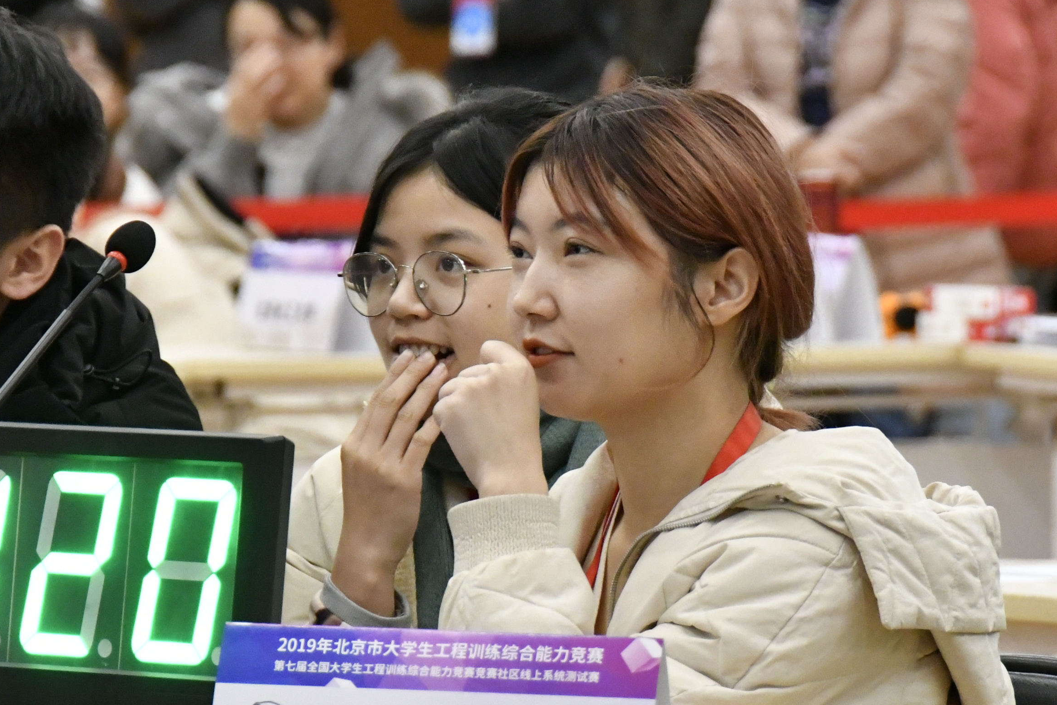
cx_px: 480
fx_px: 10306
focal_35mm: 351
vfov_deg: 3.9
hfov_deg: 5.9
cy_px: 365
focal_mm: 130
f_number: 5.6
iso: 7200
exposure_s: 1/200
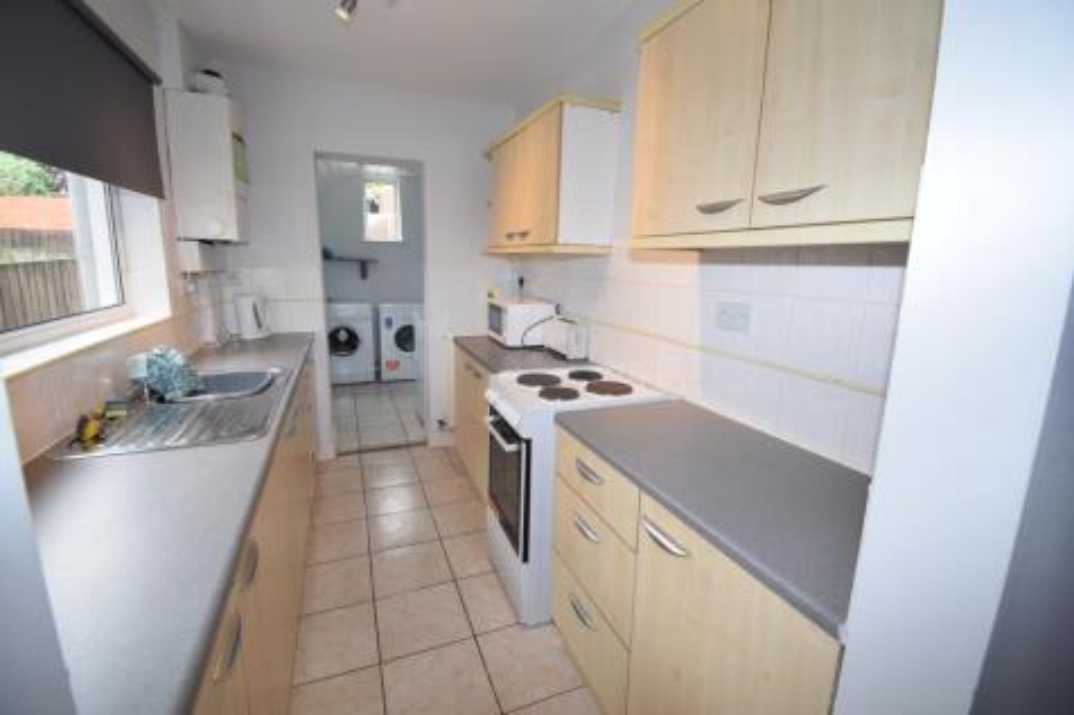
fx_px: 447
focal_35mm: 15
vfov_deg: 77.3
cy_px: 358
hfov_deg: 100.4
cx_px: 537
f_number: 4.5
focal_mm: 10
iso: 400
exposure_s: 1/80
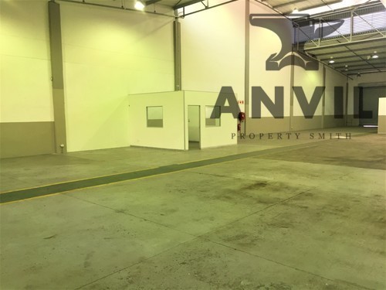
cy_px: 145
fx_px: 323
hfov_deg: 61.7
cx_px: 193
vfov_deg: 48.2
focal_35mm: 29
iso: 50
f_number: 2.2
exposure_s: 1/33
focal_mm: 4.15
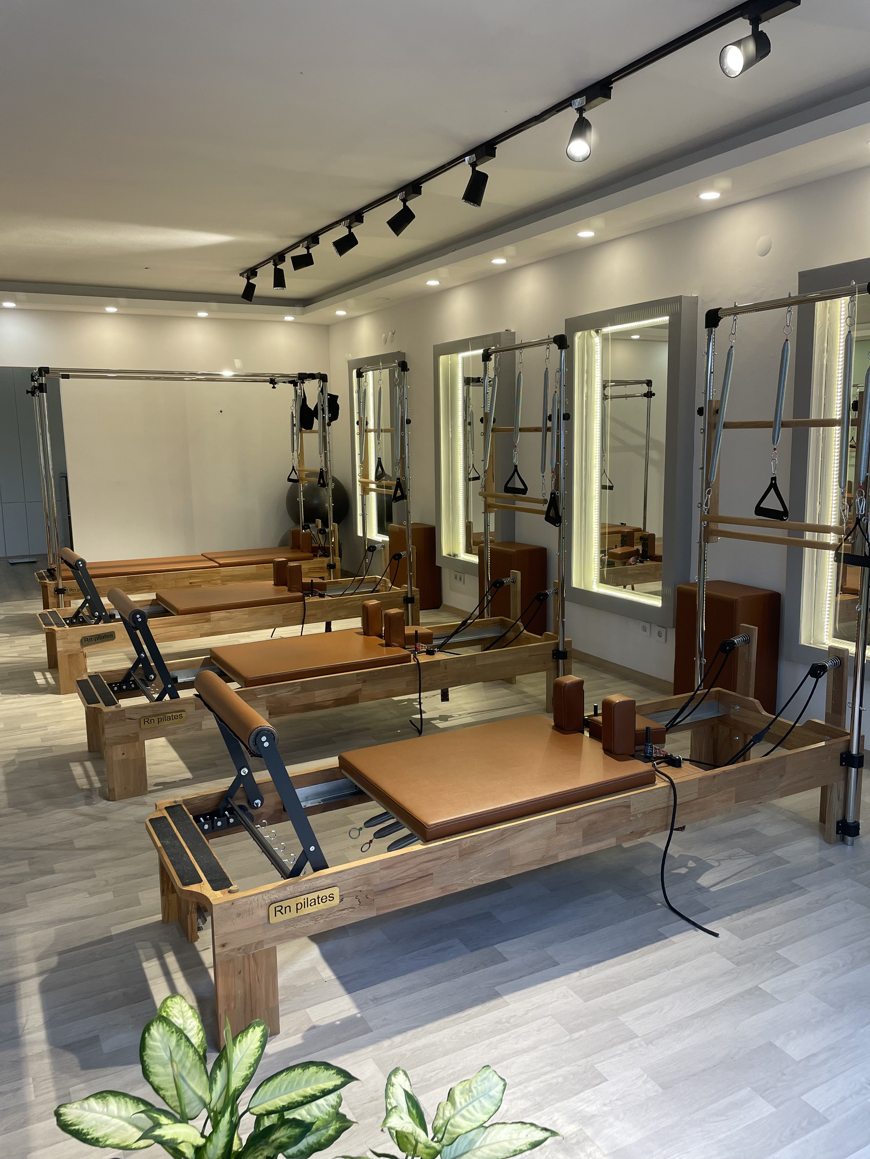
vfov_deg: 67.3
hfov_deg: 53.1
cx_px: 435
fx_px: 871
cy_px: 580
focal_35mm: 26
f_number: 1.6
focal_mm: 4.2
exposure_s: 1/100
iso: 80
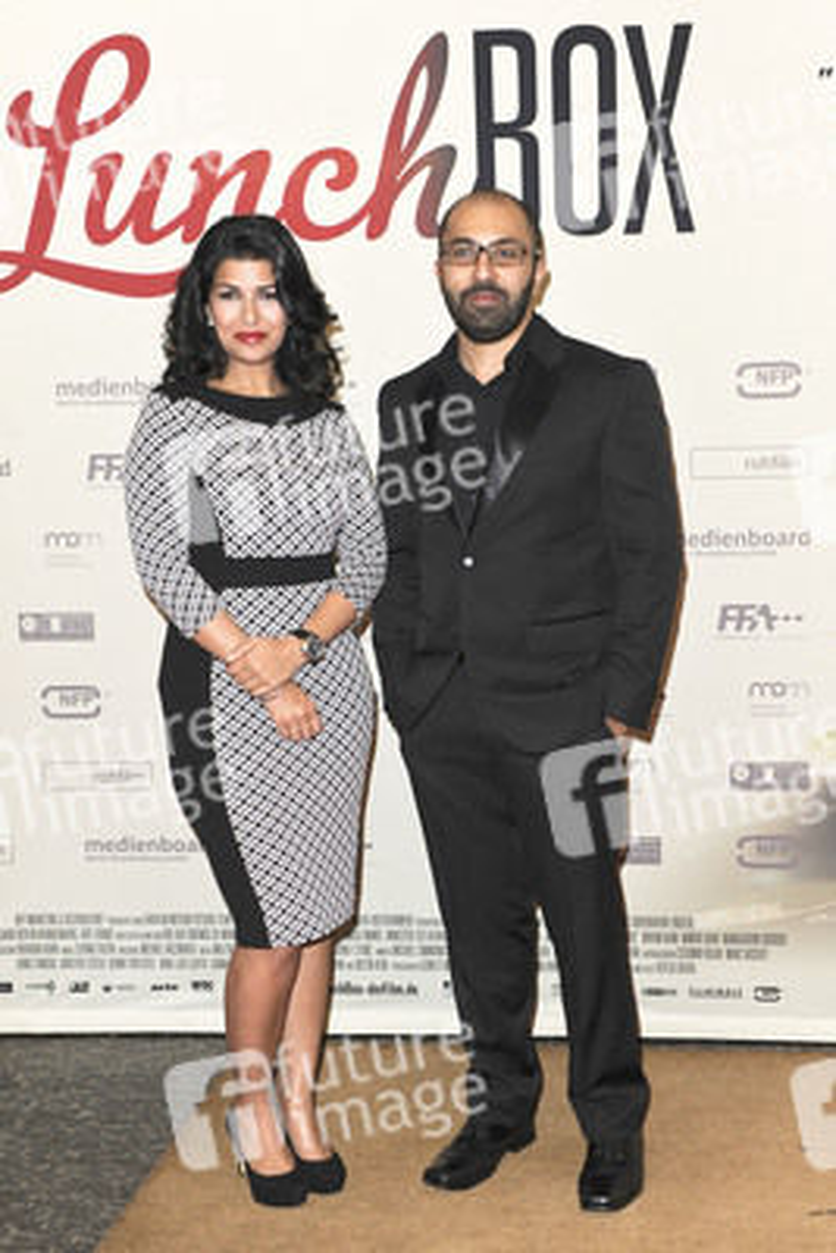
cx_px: 418
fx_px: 1462
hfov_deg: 31.9
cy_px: 626
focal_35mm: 42
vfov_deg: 46.4
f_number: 5
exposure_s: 1/160
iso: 1000
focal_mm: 42
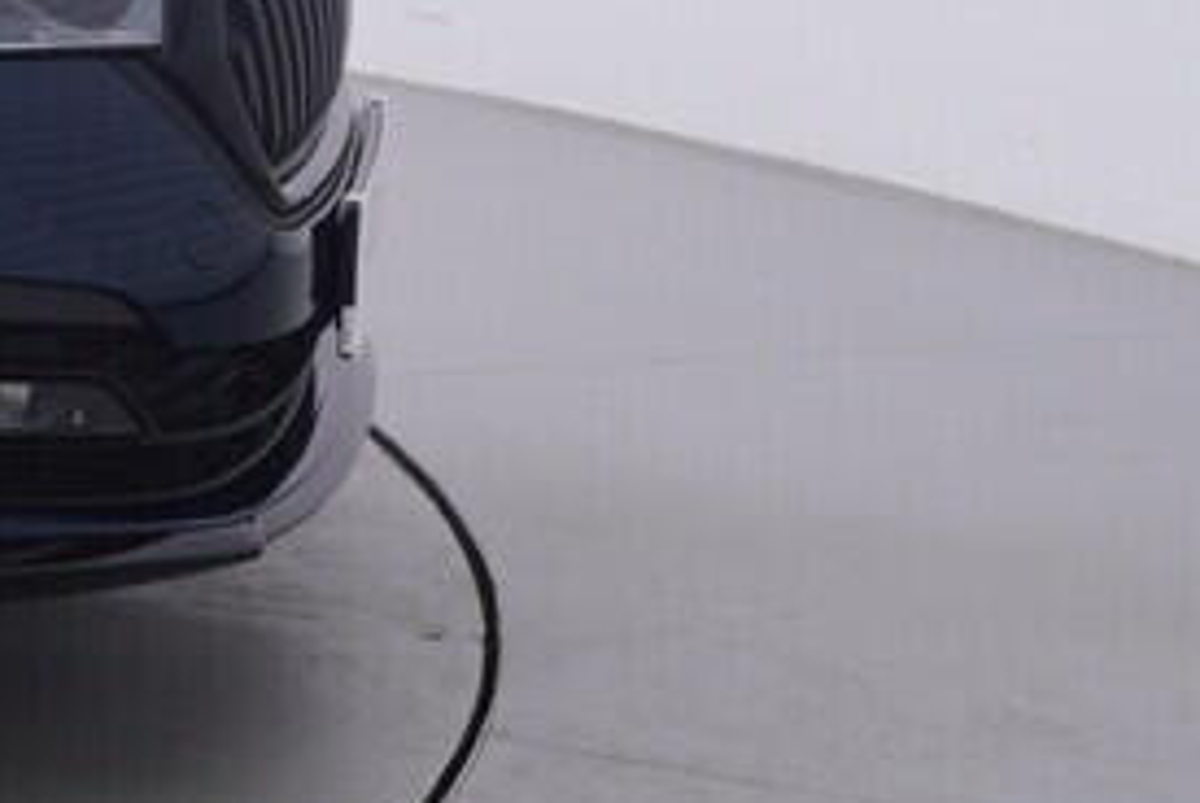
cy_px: -179
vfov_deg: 11.4
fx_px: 3925
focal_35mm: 118
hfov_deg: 12.5
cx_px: -1898
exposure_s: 1/80
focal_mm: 15
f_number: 5
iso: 200
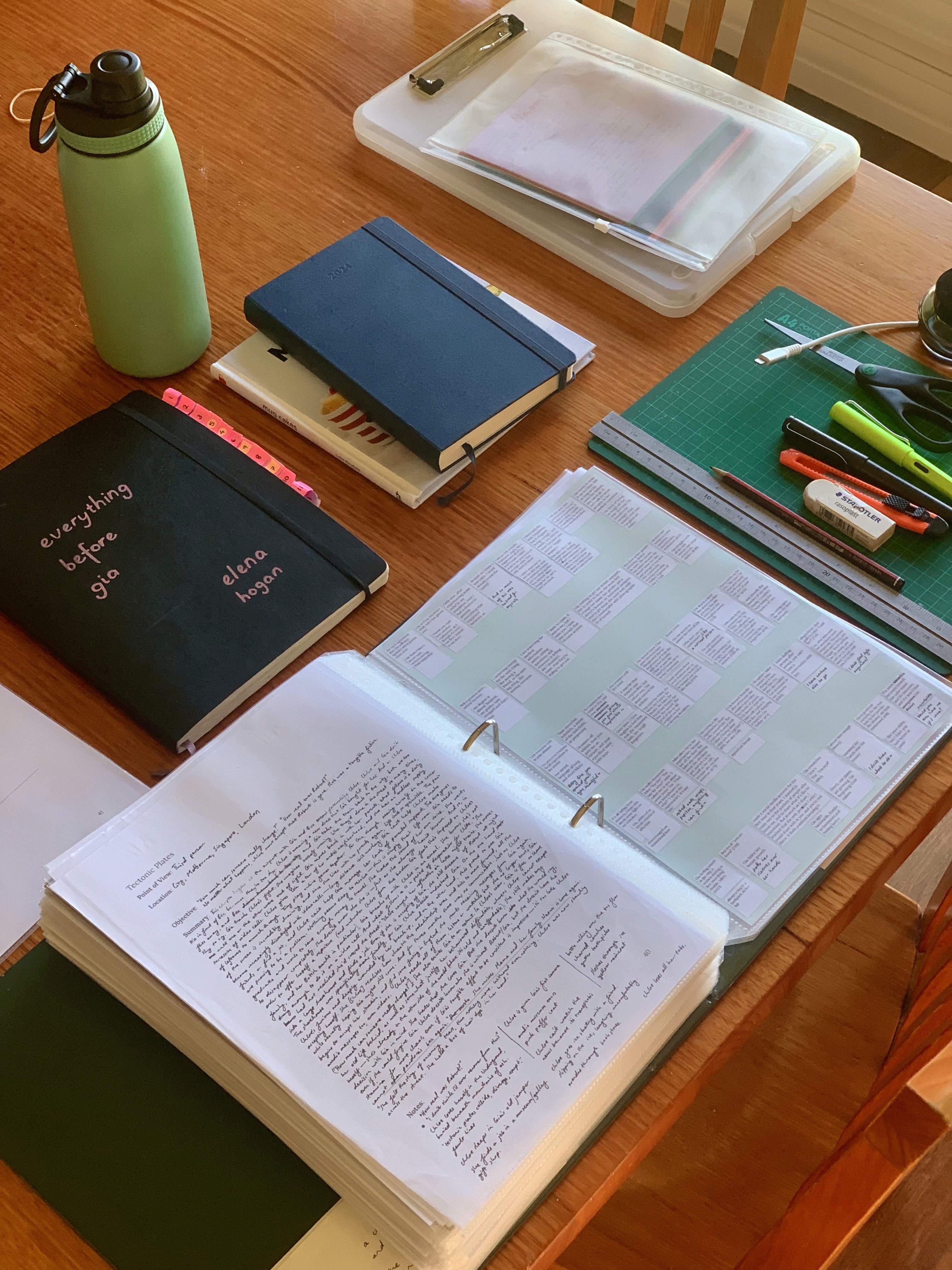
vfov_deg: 36.8
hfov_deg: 28.0
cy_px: 635
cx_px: 476
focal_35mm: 52
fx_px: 1907
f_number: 2.4
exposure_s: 1/111
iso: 125
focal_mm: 6
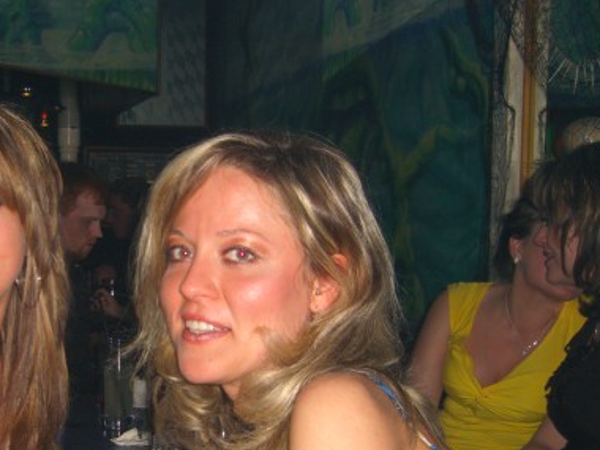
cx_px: 137
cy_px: 332
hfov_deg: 31.5
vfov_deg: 24.2
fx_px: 1040
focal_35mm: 60
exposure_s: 1/60
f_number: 2.8
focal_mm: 7.9
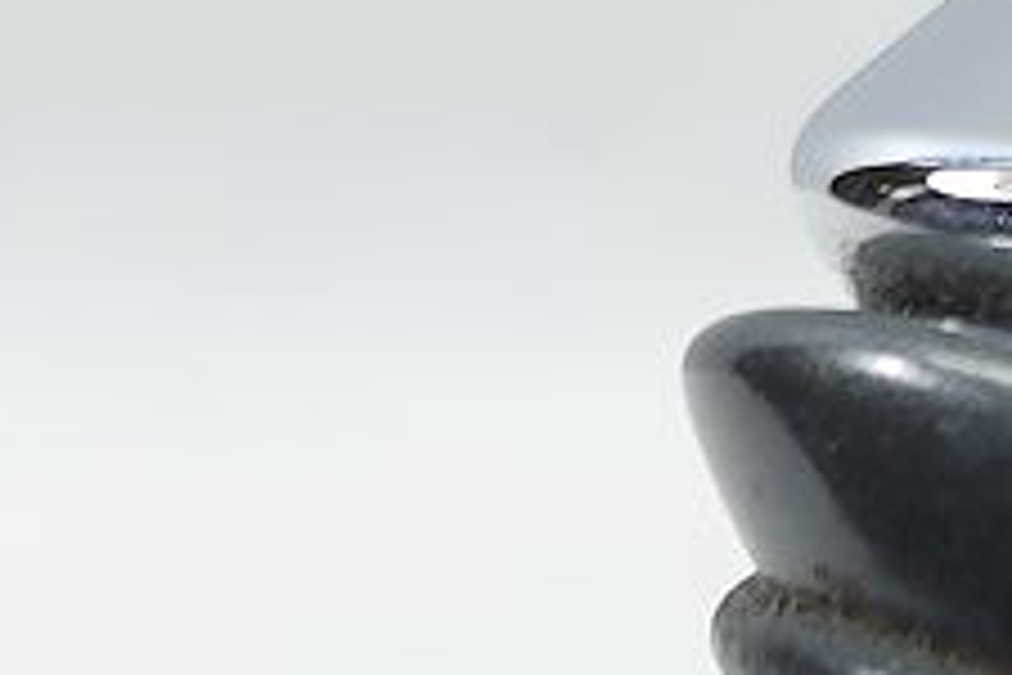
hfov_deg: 12.4
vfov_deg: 8.7
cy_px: 940
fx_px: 4329
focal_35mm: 154
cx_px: 1689
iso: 64
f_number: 1.8
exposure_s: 1/50
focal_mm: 5.23
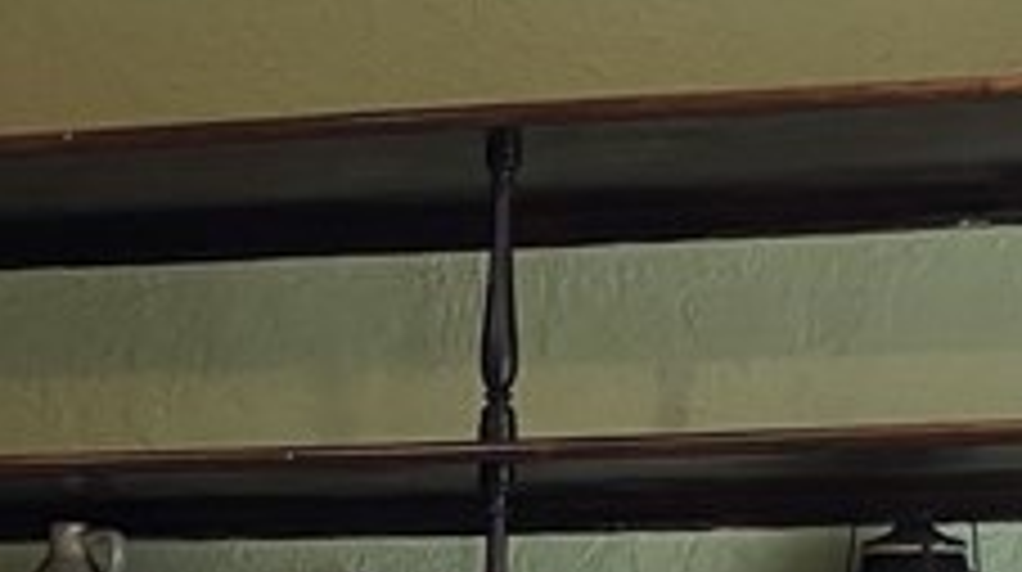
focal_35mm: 128
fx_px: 3464
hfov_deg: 16.7
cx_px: 207
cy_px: 1076
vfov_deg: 9.0
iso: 320
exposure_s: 1/60
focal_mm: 4.2
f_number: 1.6
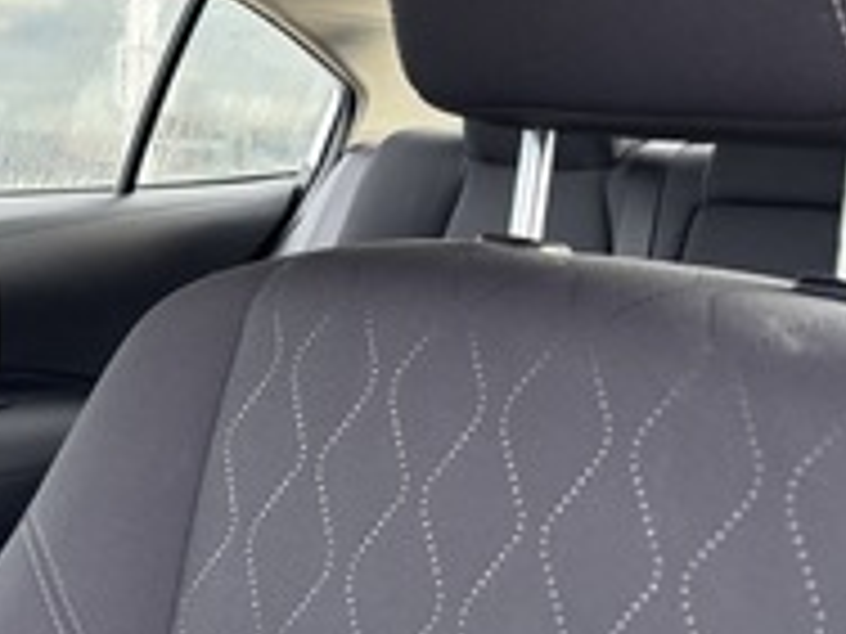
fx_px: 1417
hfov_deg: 31.3
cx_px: 45
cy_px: 74
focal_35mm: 58
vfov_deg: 24.6
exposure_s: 1/121
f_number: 1.6
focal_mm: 5.96
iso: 80
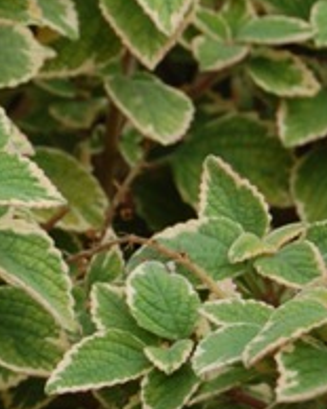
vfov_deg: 7.6
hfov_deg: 6.0
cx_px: -42
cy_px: 236
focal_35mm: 256
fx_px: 3094
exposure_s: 1/200
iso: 200
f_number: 8
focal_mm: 55
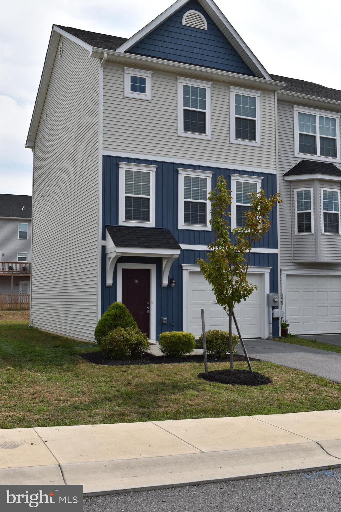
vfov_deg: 49.6
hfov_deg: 34.2
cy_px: 256
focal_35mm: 39
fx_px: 554
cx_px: 170
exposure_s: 1/400
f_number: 10
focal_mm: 26
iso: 200
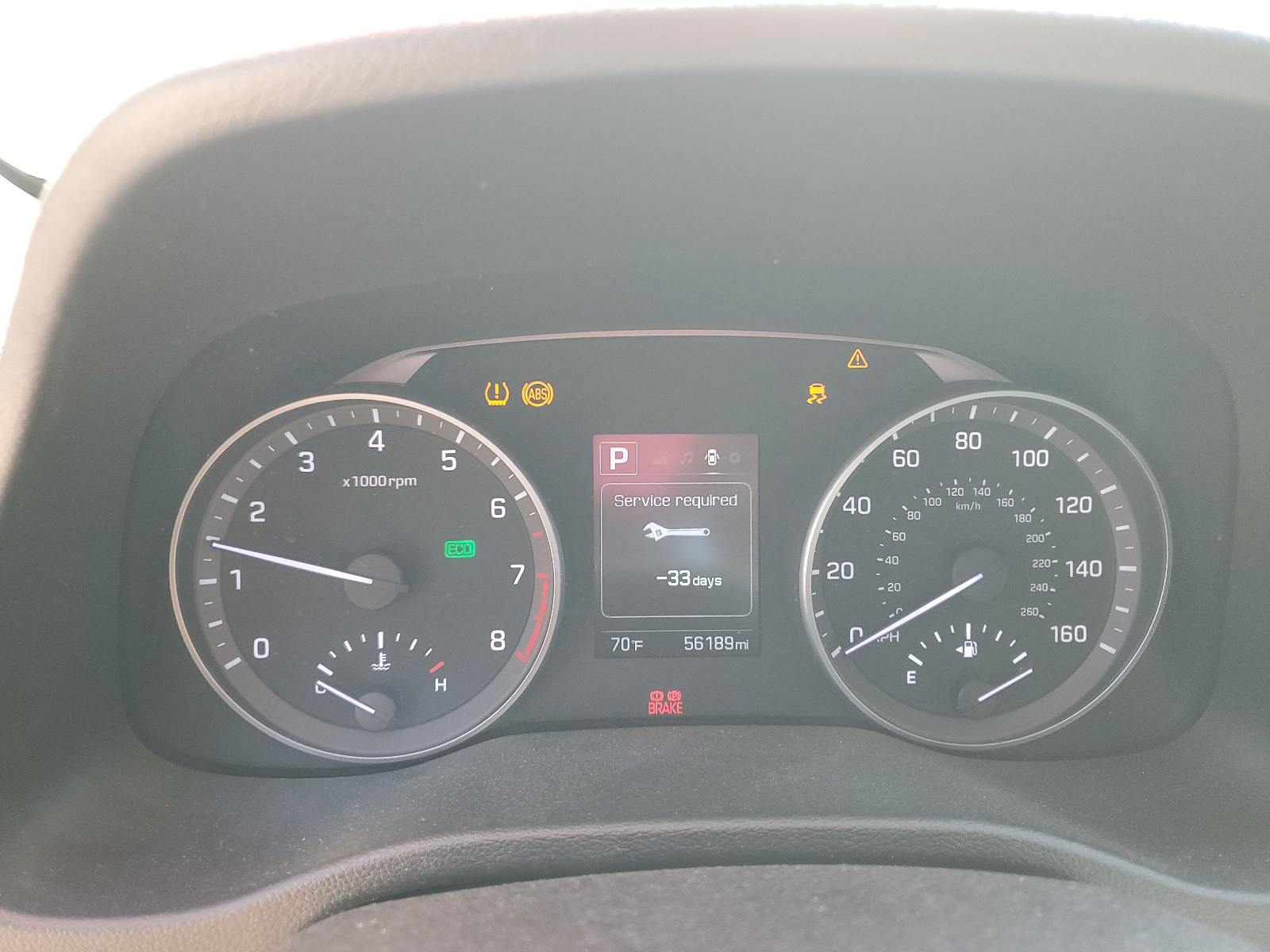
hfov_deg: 67.3
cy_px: 476
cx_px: 635
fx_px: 954
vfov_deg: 53.1
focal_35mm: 26
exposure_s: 1/60.2
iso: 82
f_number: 1.5
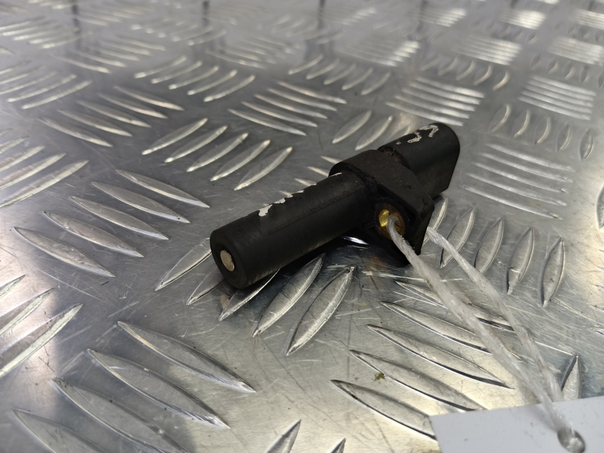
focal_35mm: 23
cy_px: 226
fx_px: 401
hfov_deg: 73.9
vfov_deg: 58.9
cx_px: 302
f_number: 1.6
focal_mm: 4.11
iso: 112
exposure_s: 1/33.3
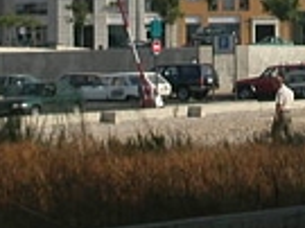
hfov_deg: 5.5
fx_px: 3143
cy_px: -131
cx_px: 401
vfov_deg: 4.1
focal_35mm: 357
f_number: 4.8
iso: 100
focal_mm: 16.8
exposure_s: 1/673
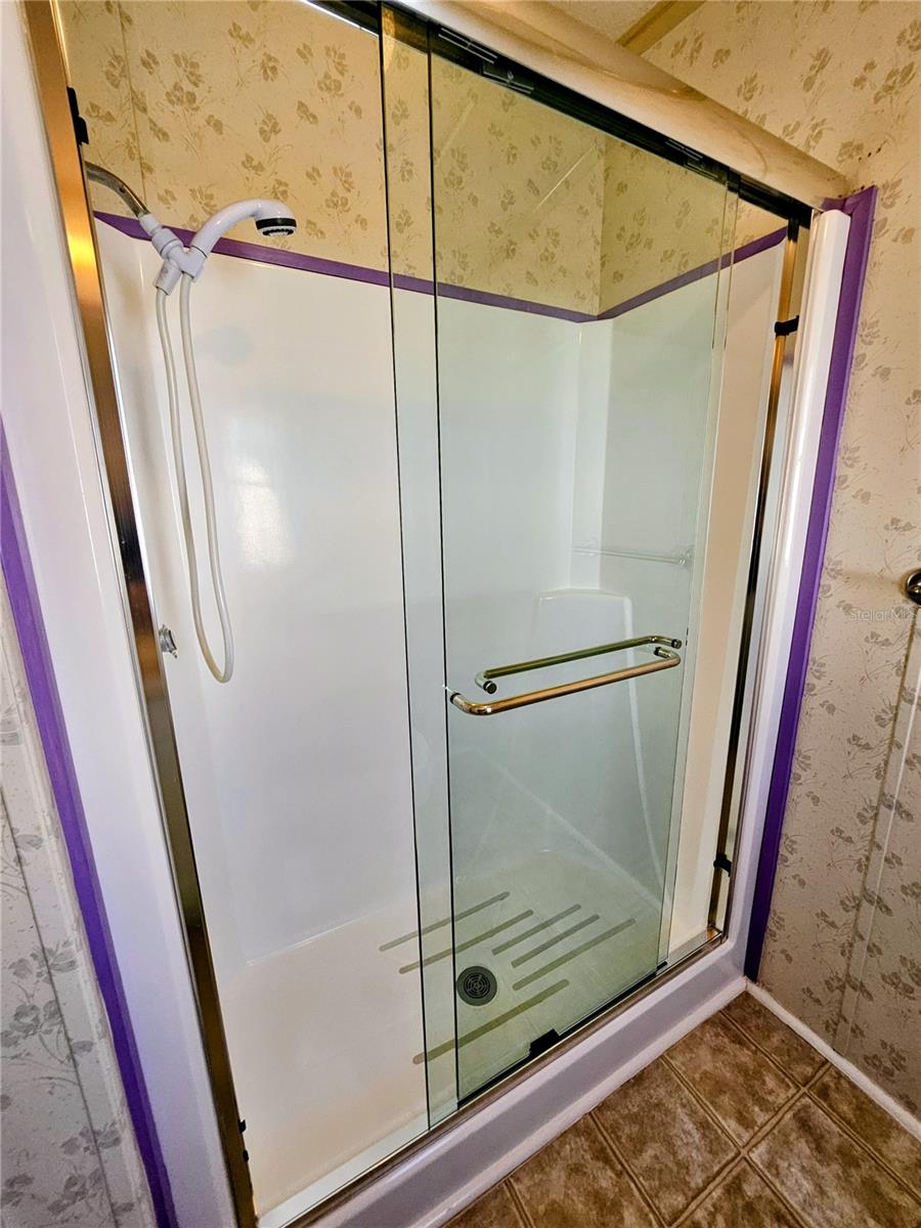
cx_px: 460
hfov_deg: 89.9
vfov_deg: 106.2
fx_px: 461
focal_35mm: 13
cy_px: 614
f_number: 2.2
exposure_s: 1/60
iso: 64
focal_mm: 1.7
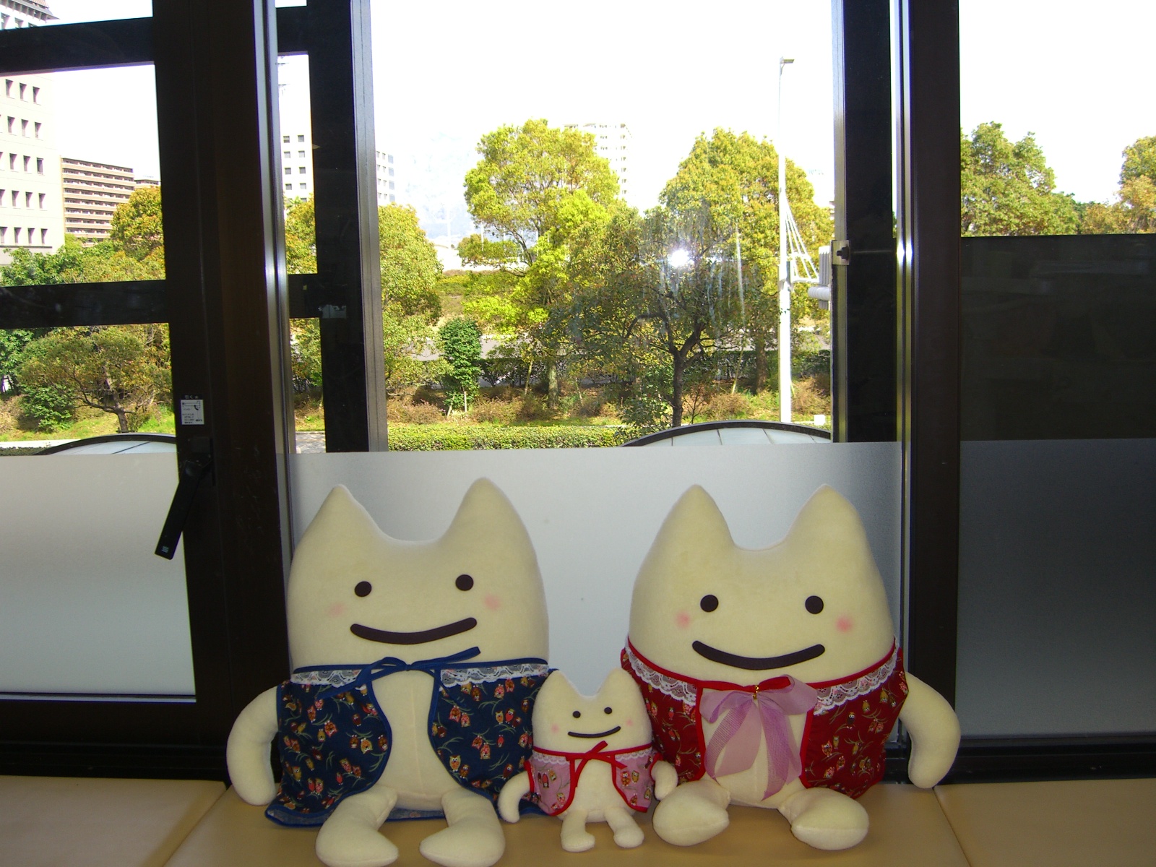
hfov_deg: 49.0
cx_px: 578
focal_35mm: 38
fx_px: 1269
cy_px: 434
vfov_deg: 37.7
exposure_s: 1/160
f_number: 2.8
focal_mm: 7.9
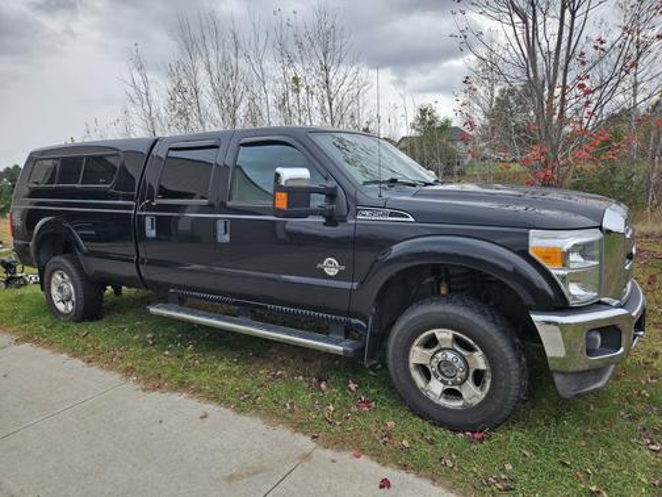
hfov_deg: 73.9
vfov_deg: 58.9
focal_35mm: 23
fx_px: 440
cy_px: 248
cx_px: 331
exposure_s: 1/207
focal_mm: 5.4
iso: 25
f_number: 1.8
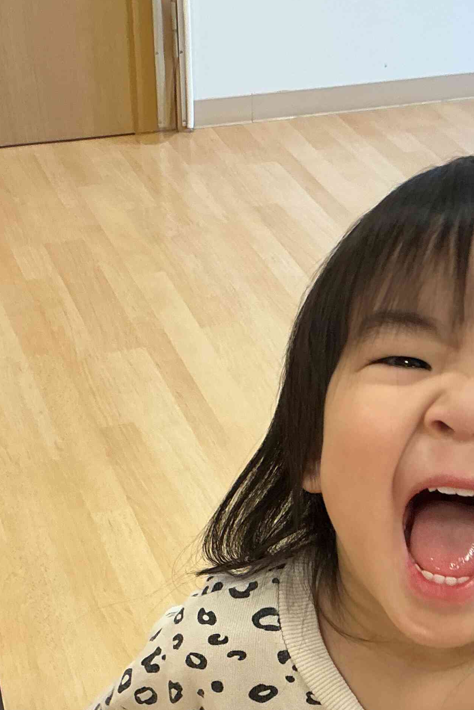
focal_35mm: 64
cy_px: 563
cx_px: 327
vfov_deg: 30.7
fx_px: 1264
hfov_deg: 21.1
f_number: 1.8
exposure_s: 1/120
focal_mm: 3
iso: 64
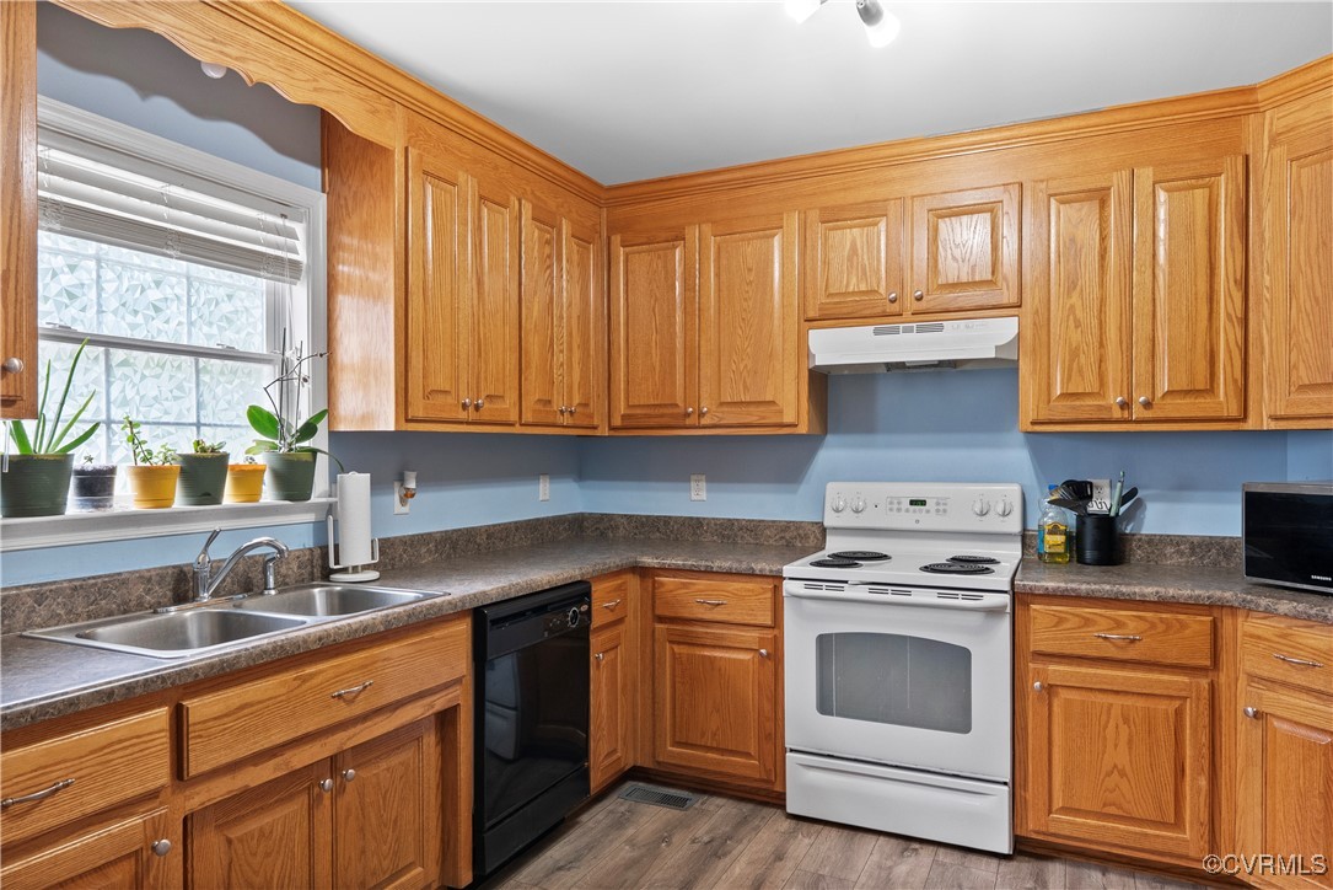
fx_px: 778
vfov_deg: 59.5
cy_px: 445
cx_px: 666
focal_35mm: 21
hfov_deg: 81.2
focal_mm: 14
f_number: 9
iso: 1250
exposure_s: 1/3
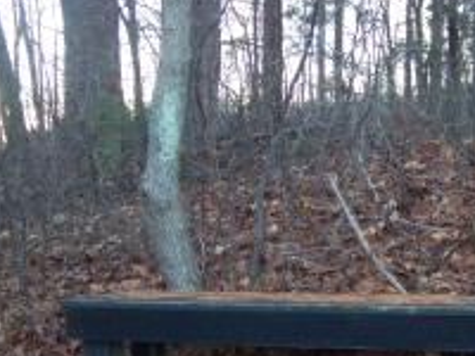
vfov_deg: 21.1
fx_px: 933
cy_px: 325
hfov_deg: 28.1
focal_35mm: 68
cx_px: 361
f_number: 2.8
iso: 214
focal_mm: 5.85
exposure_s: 1/30
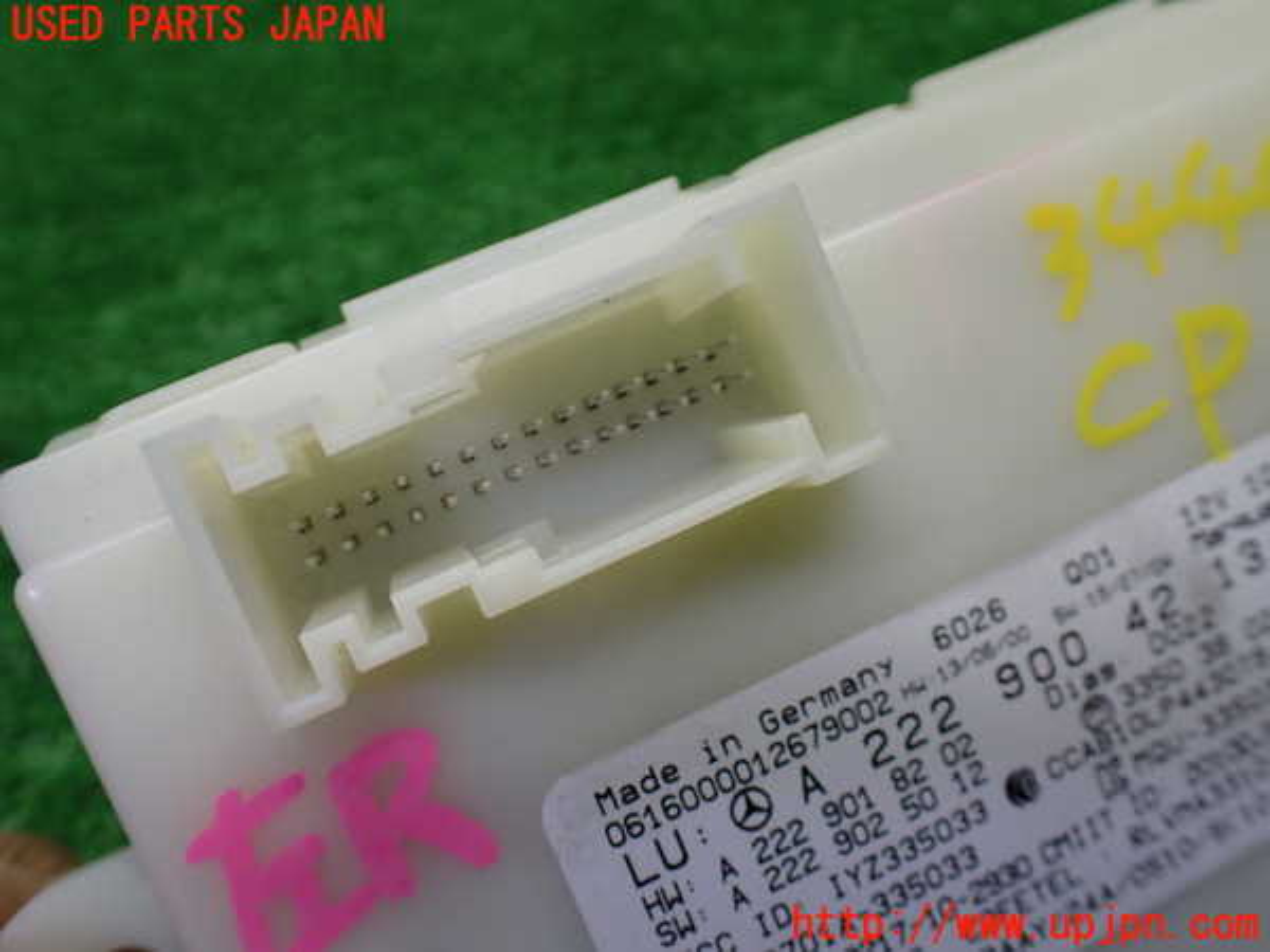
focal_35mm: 30
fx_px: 1101
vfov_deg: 46.8
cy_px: 476
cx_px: 635
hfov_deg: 60.0
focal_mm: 5.4
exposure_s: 1/125
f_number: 2.3
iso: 200
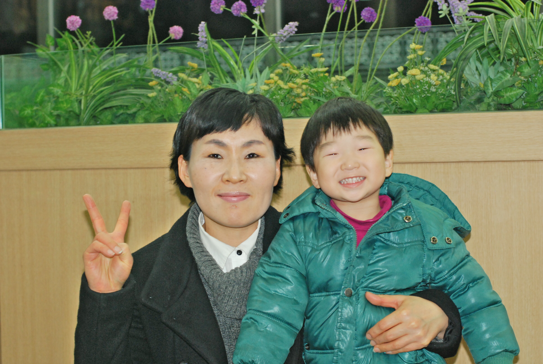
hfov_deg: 27.0
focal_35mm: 75
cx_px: 272
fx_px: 1133
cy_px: 182
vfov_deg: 18.2
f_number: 5
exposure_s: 1/60
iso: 800
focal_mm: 50
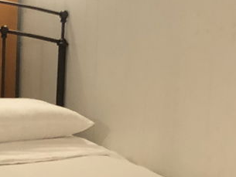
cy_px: 152
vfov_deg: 10.1
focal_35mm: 147
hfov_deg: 12.9
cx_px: -87
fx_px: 1003
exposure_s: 1/15
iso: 100
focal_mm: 3.99
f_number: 1.8
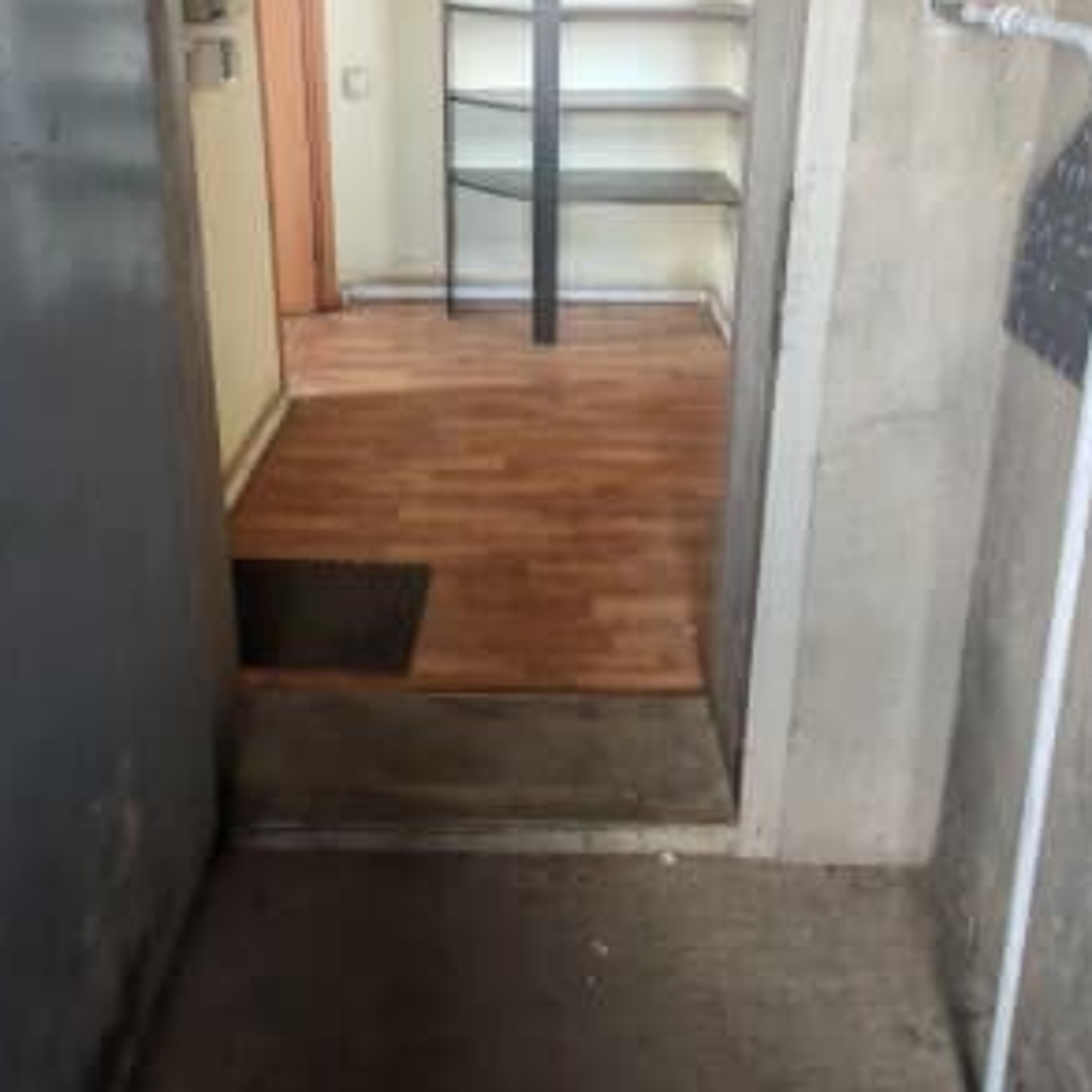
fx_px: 1035
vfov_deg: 52.6
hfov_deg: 55.6
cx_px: 522
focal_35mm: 29
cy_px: 246
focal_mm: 1.96
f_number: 2.2
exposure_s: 1/20
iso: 160
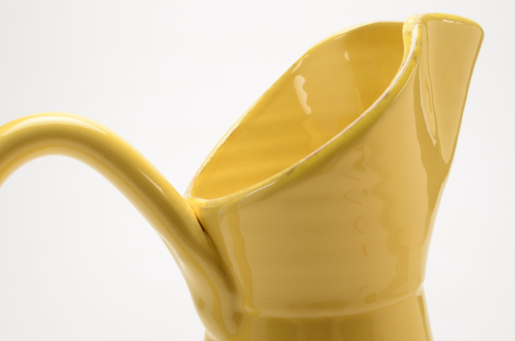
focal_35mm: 60
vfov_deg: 22.5
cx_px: 258
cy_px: 170
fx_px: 857
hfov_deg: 33.5
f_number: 22
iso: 100
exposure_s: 1/160
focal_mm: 40
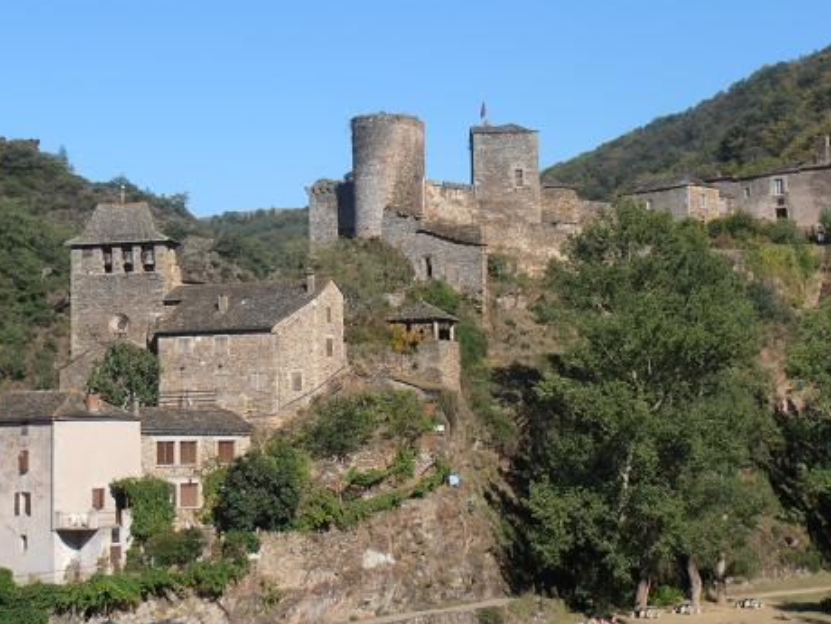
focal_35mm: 101
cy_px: 306
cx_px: 401
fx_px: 2425
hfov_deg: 19.4
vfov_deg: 14.6
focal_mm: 15.51
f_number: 5.1
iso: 80
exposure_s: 1/640
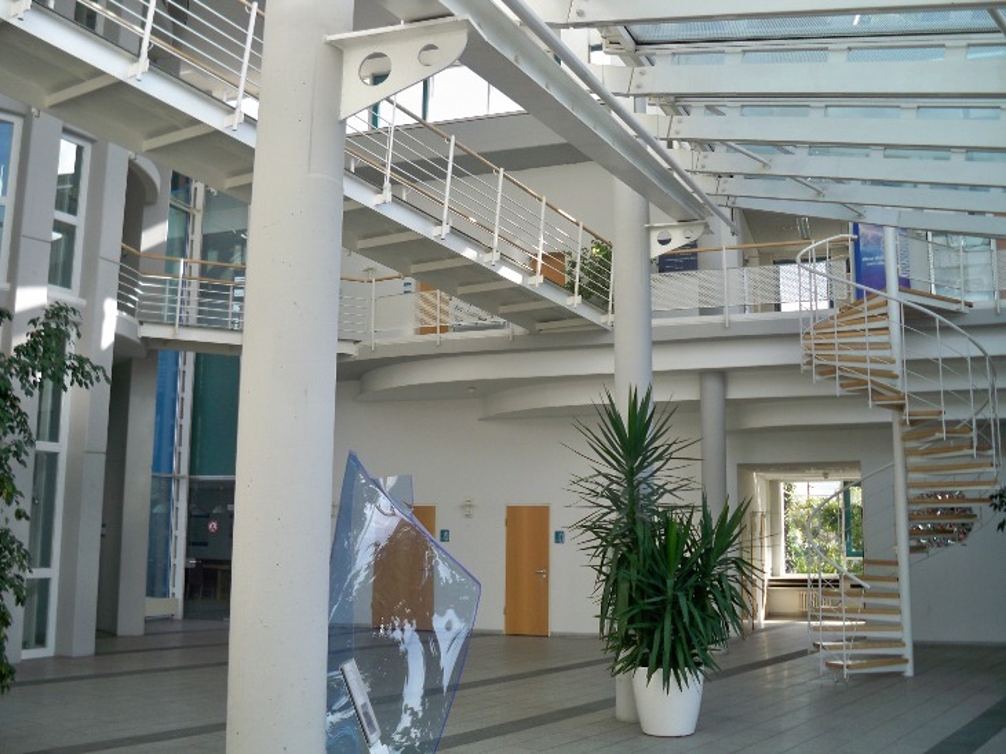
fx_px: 1017
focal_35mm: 35
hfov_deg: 52.6
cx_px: 503
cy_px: 377
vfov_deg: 40.7
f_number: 3.1
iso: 80
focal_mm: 6.3
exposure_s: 1/160
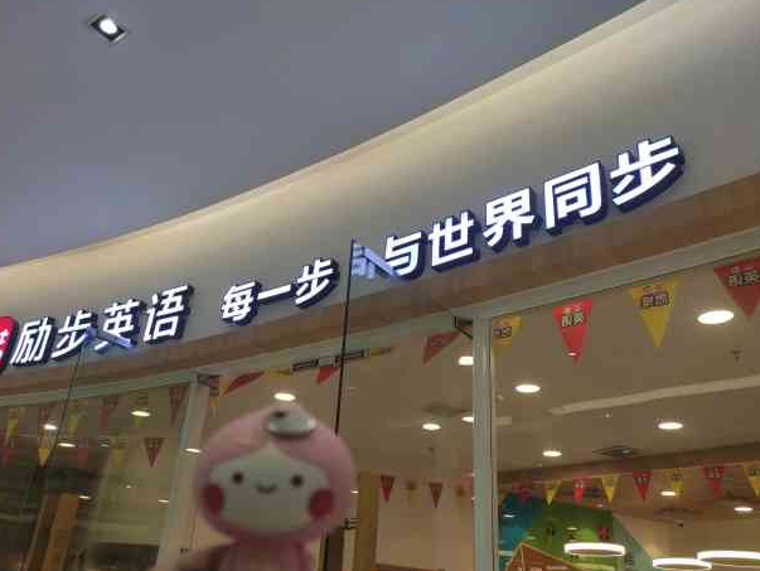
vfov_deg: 48.2
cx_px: 348
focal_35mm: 29
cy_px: 314
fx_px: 637
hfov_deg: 61.5
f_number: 1.79
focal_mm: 4.74
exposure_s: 1/100
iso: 115
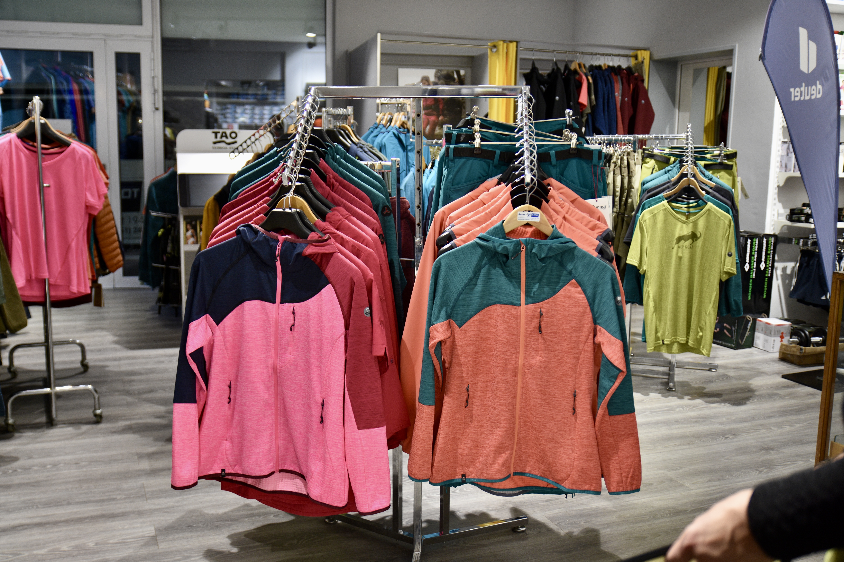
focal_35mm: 36
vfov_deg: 36.9
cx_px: 422
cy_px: 281
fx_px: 844
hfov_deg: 53.1
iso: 400
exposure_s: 1/100
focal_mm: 24
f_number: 2.8
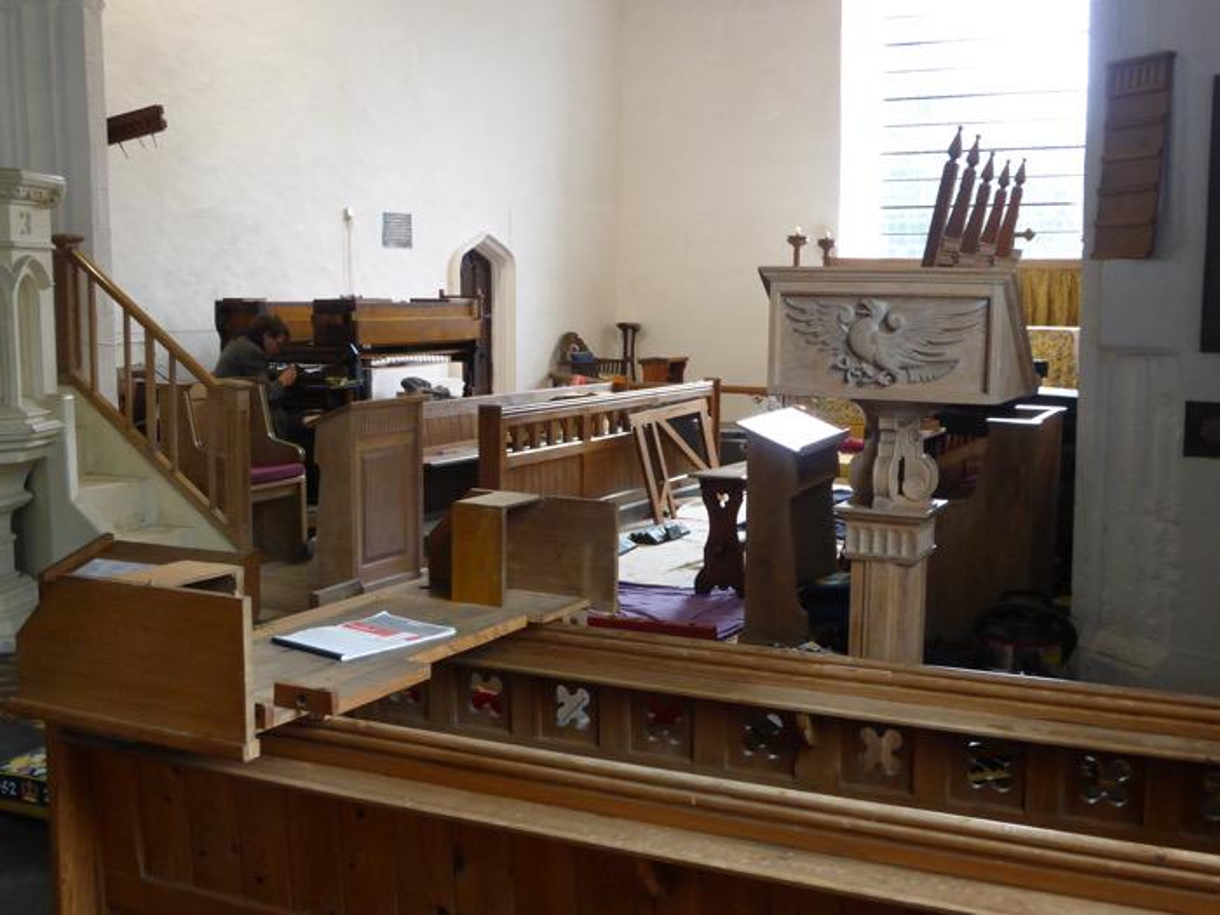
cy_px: 458
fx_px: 1445
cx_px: 610
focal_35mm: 41
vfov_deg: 35.1
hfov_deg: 45.8
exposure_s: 1/10
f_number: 3.9
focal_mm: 7.4
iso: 400
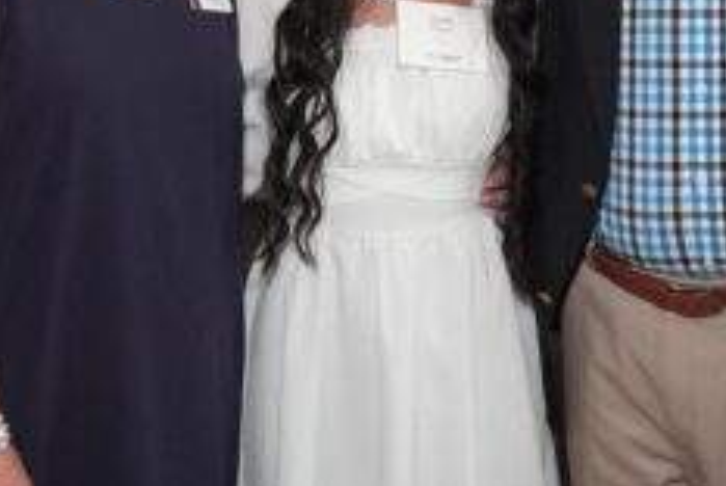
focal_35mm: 79
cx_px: 433
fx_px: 1595
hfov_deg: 25.6
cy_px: -44
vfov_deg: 16.8
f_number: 3.5
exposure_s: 1/125
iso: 3200
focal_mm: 16
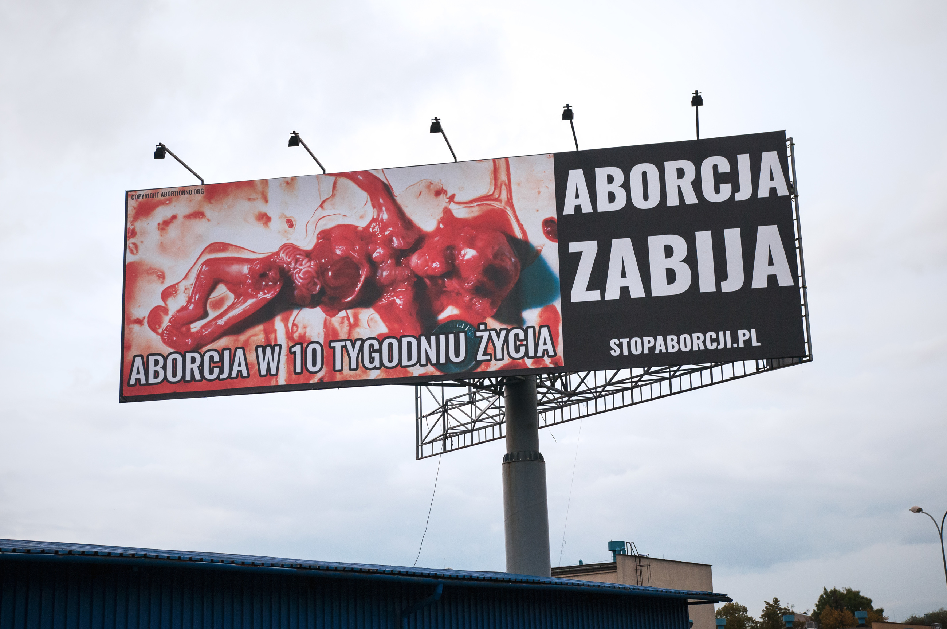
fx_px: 1379
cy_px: 314
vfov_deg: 25.7
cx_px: 474
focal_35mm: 52
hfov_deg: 37.9
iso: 640
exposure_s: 1/500
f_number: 4
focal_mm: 35
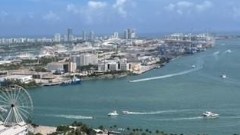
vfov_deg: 20.7
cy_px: 82
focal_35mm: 58
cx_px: 22
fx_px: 369
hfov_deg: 34.0
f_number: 1.6
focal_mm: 4.2
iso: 32
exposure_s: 1/6135
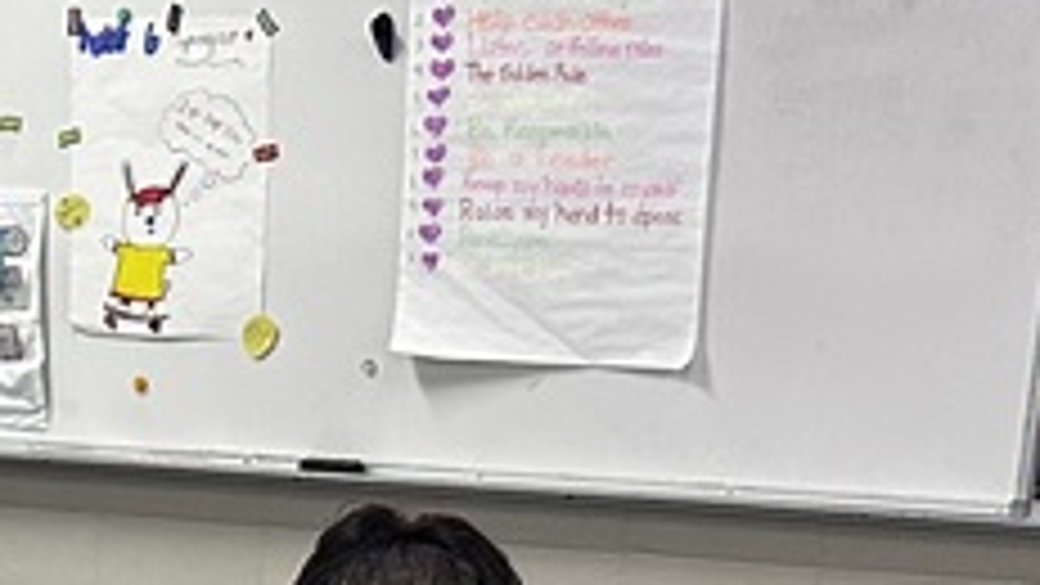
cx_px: -18
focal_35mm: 116
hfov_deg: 18.0
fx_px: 3199
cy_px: 1521
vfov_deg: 9.1
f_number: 1.78
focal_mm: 6.86
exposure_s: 1/60
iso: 320
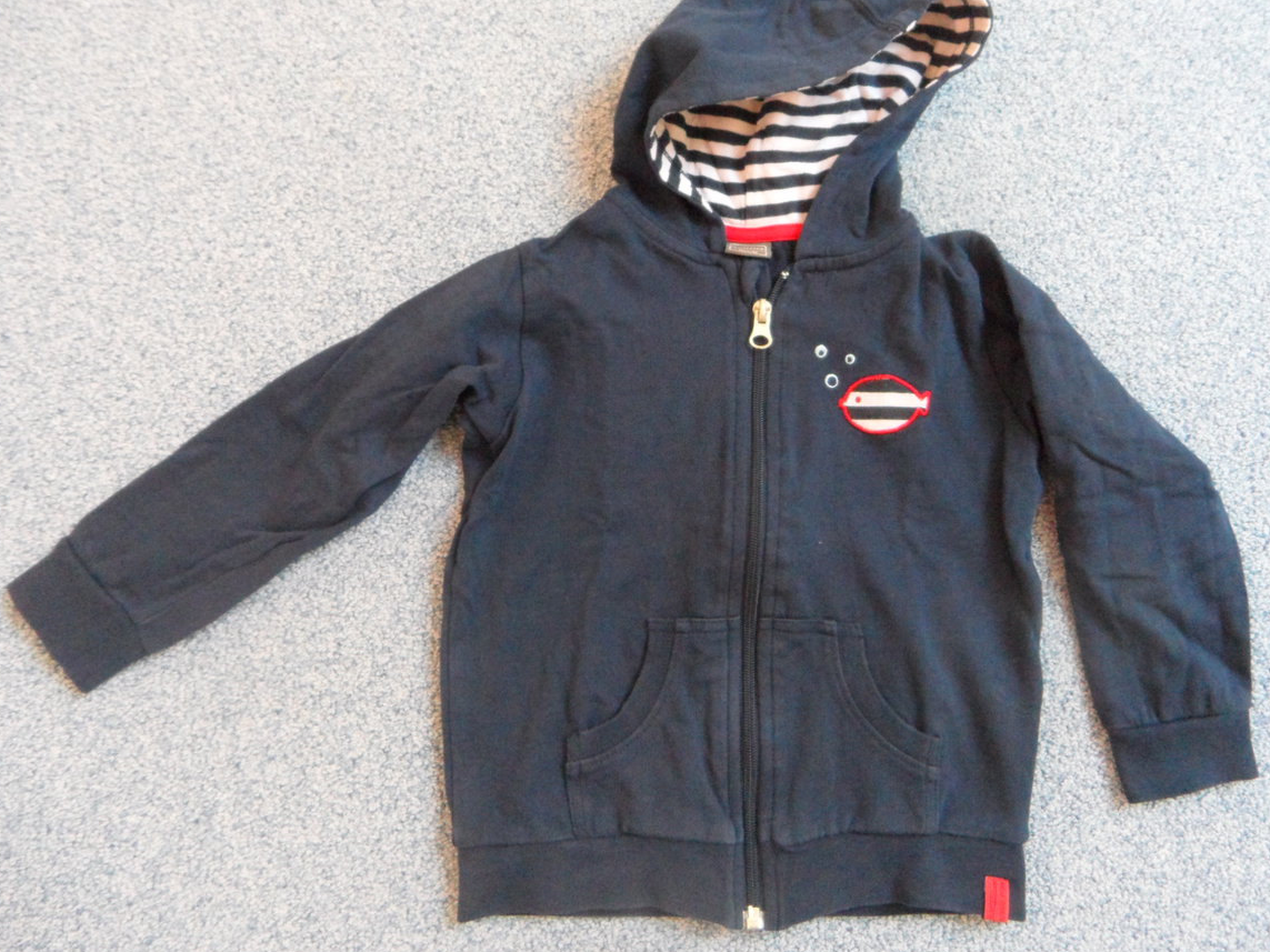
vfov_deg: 49.6
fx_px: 1027
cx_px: 697
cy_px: 411
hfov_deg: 63.3
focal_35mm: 28
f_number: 2.9
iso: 400
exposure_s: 1/30
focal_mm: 4.1
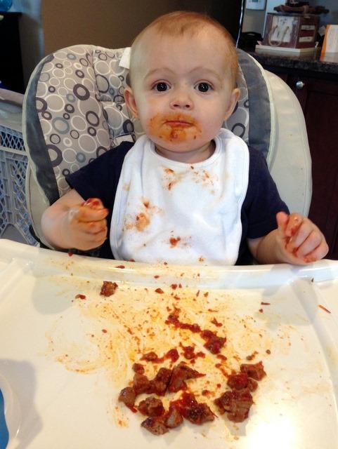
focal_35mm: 33
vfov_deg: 55.3
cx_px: 169
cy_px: 224
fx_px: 429
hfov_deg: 43.0
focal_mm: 4.12
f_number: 2.4
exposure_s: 1/20
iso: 160
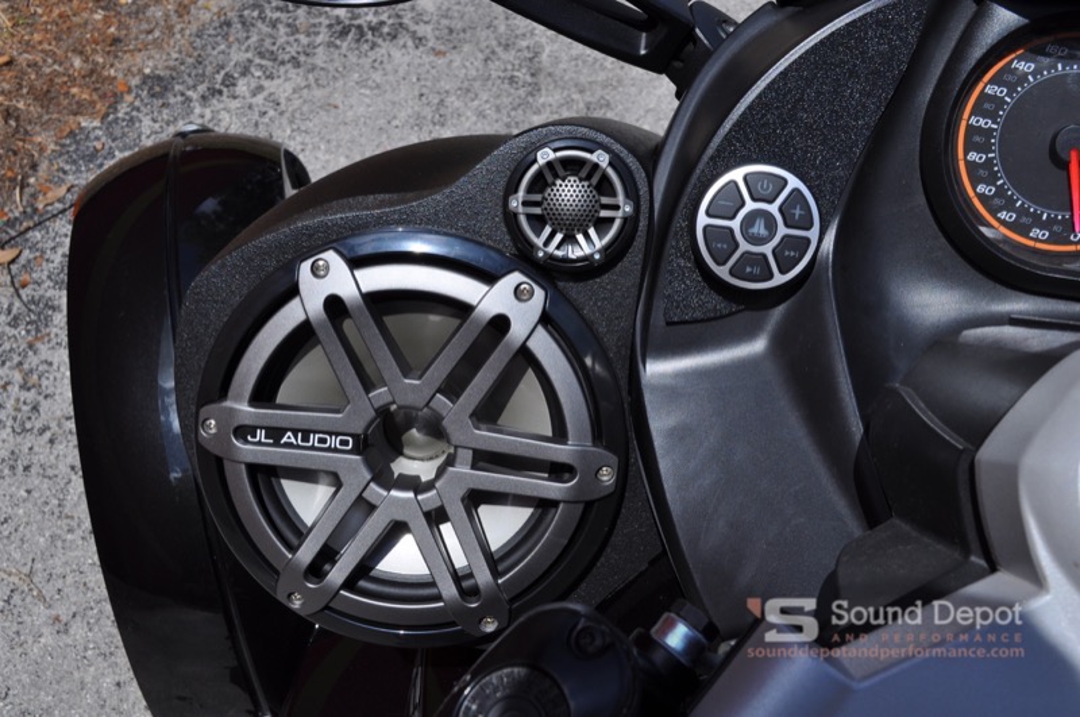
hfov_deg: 49.6
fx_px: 1168
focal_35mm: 39
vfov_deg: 34.1
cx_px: 540
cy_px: 358
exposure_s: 1/500
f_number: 11
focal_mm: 26
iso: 200
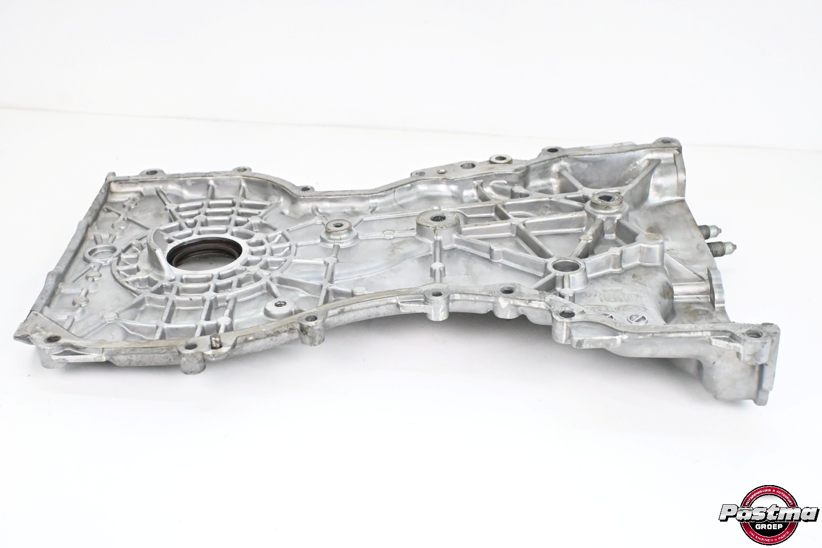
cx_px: 411
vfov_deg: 27.3
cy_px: 274
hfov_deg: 40.0
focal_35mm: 50
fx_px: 1130
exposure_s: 1/1000
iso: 10000
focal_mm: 33
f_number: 6.3
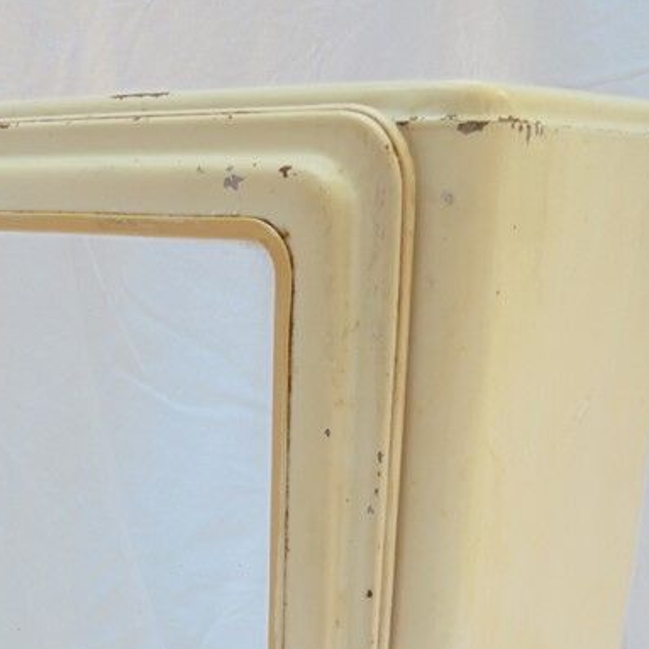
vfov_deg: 28.9
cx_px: 226
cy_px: 702
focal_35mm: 54
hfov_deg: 31.4
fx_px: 1145
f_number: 3.5
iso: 100
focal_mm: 4.6
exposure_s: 1/80
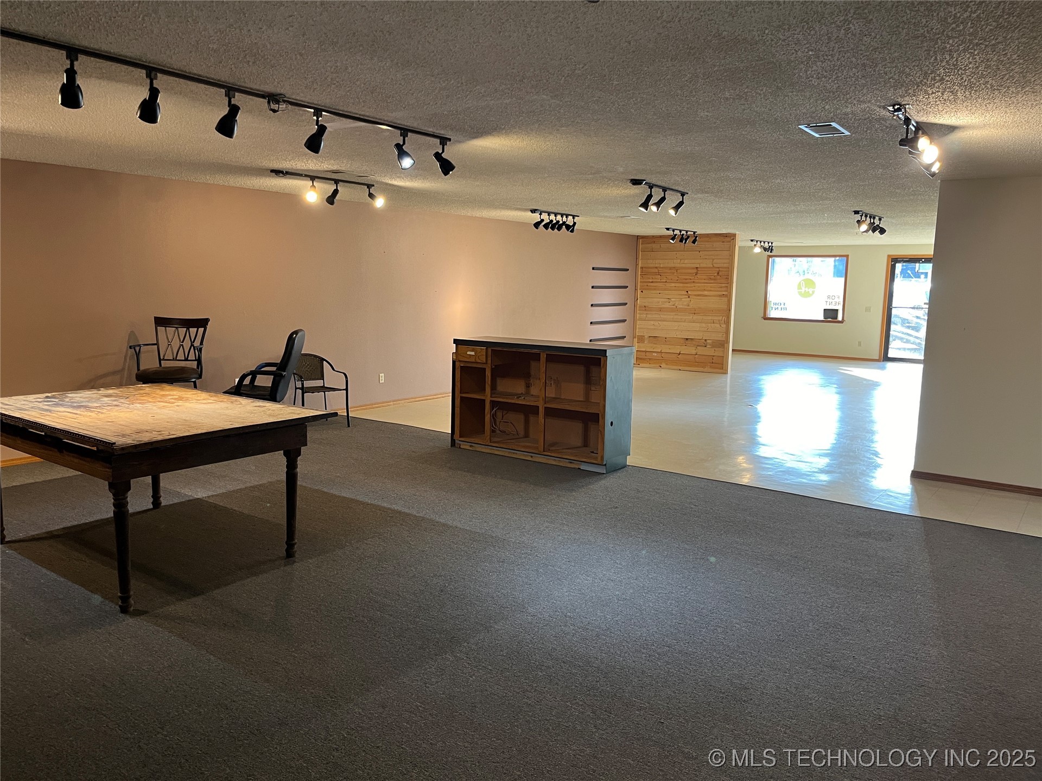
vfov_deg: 53.1
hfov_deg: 67.3
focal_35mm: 26
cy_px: 390
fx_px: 783
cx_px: 521
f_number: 1.6
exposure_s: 1/60
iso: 200
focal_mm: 5.1
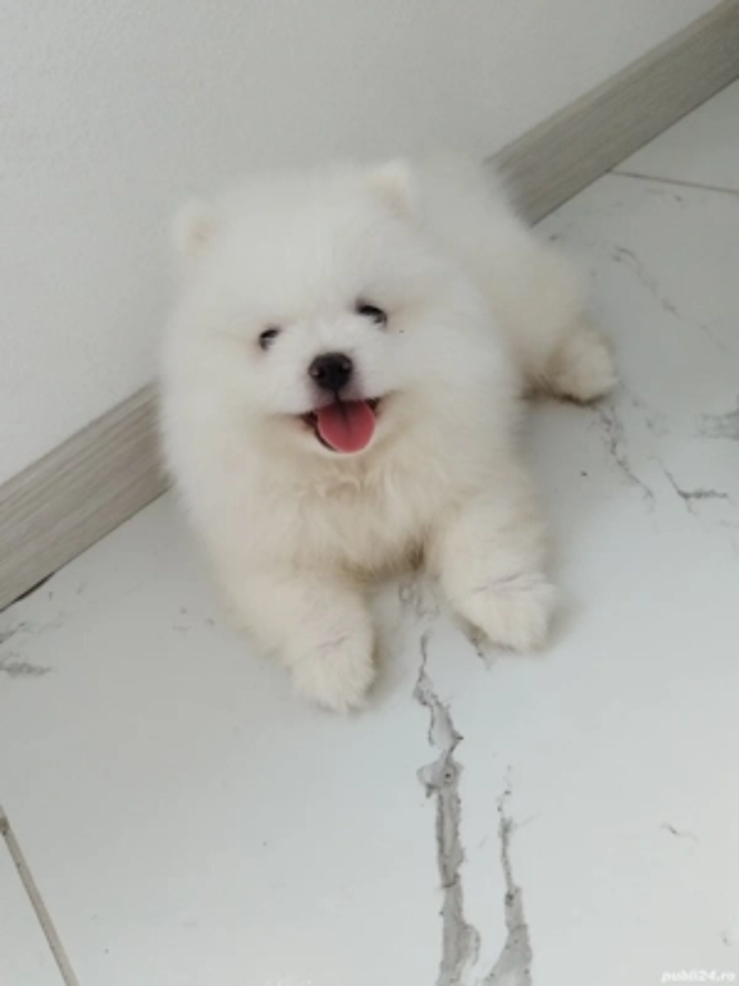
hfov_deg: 53.1
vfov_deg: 67.3
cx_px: 370
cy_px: 493
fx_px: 740
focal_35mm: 26
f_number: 1.9
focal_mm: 4.95
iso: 1059
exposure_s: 1/100
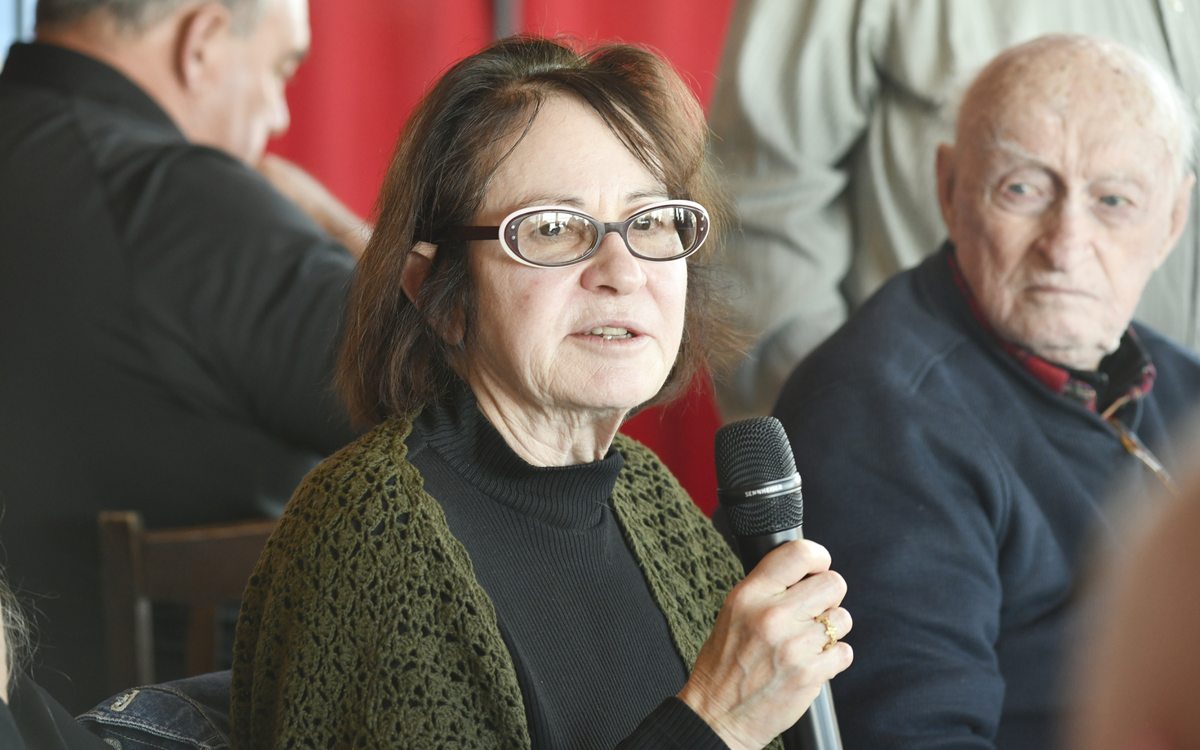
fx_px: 4252
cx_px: 592
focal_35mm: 130
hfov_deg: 16.1
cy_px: 370
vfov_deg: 10.1
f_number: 5.6
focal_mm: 125
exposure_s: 1/125
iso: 1250
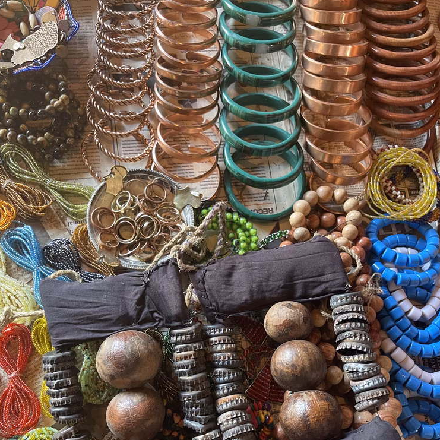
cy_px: 293
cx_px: 220
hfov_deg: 52.5
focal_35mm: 31
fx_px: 446
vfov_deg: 51.6
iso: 400
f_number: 1.6
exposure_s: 1/50
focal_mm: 5.1
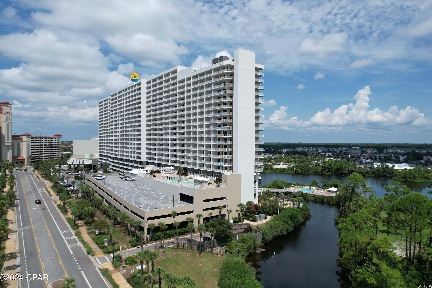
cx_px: 224
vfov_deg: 55.1
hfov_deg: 76.1
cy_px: 141
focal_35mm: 23
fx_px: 276
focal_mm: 8.38
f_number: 2.8
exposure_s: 1/3000
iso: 100
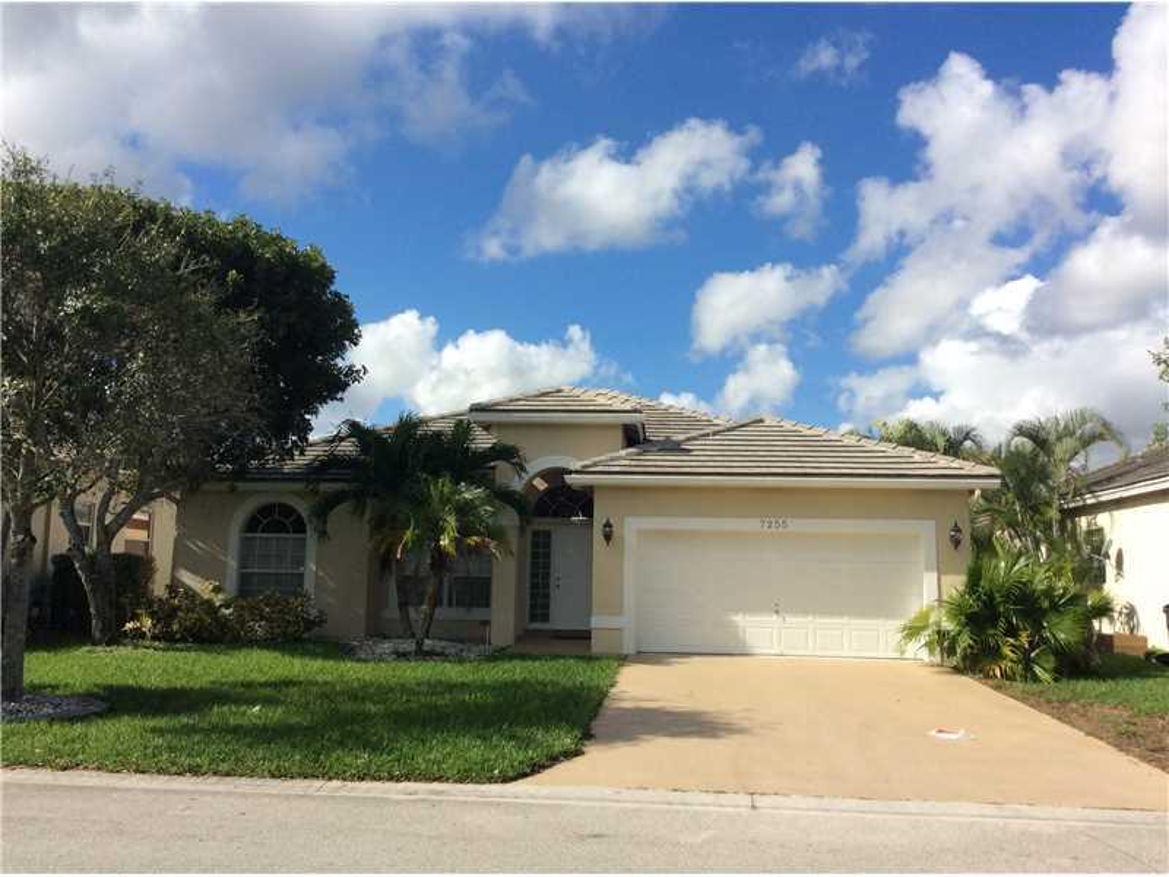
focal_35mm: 32
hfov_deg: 56.8
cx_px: 584
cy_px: 438
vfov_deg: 44.2
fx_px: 1081
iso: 32
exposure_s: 1/1845
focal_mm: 3.3
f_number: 2.4
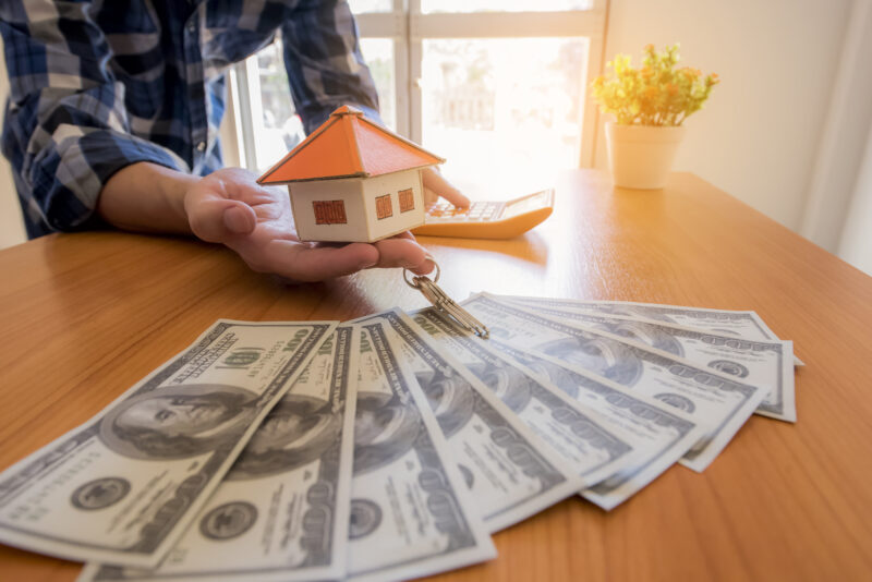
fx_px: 460
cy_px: 291
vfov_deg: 64.6
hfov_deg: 86.9
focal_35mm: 19
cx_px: 436
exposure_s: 1/160
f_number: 8
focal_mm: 19
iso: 3600
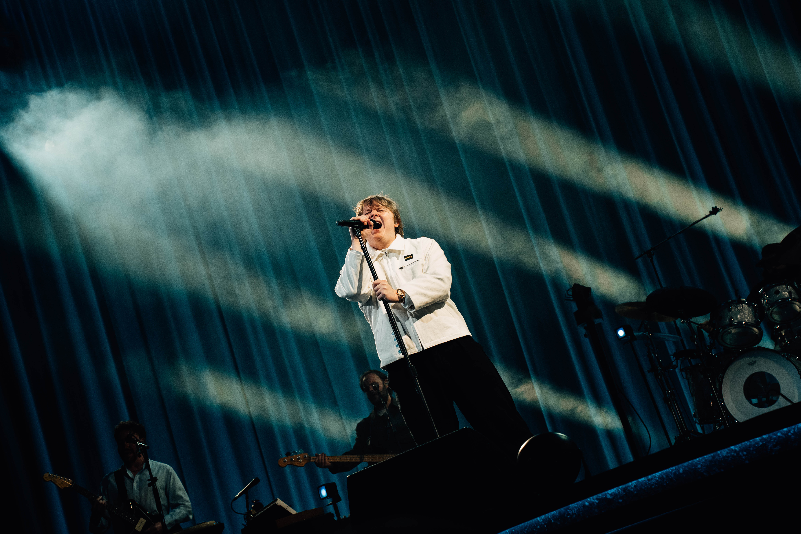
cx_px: 400
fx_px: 1669
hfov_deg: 27.0
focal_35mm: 75
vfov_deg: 18.2
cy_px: 267
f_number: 5
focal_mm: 75
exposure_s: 1/200
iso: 2500
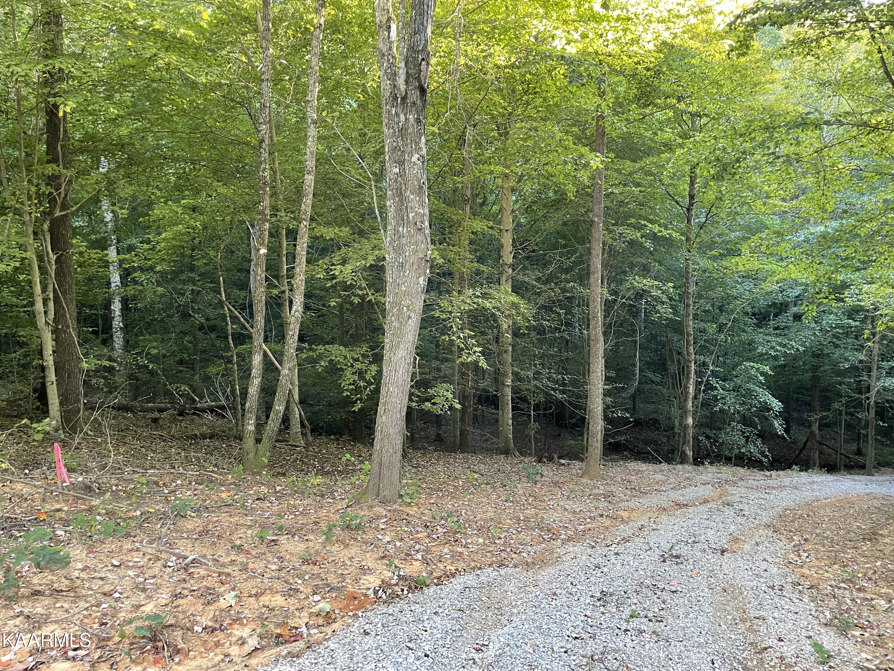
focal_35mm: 26
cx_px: 447
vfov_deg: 53.1
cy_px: 336
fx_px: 671
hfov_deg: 67.3
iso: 160
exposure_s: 1/60
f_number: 1.6
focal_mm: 4.2
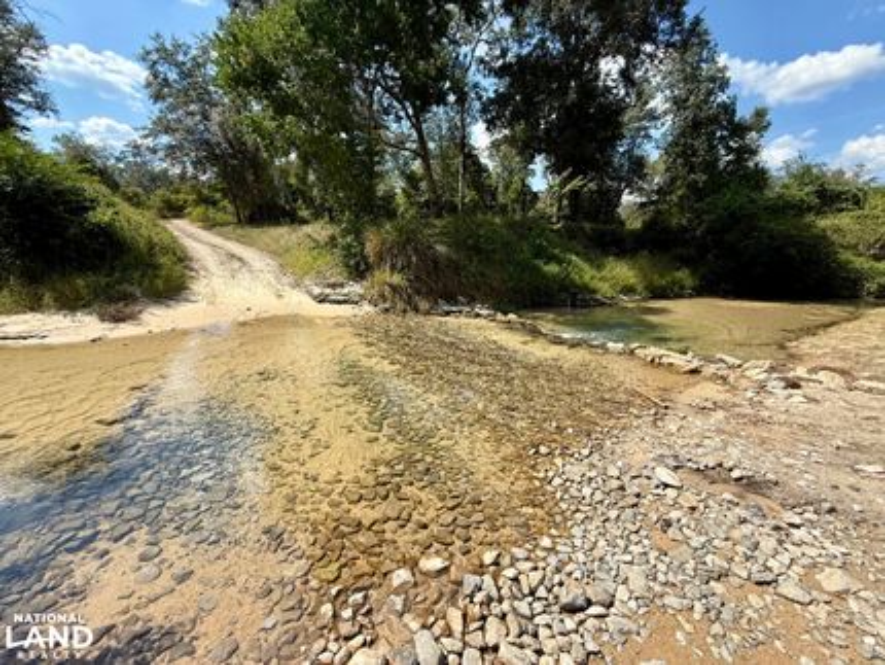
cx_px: 442
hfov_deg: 102.0
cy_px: 332
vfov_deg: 85.7
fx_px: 358
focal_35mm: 14
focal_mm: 2.22
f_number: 2.2
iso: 50
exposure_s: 1/1312
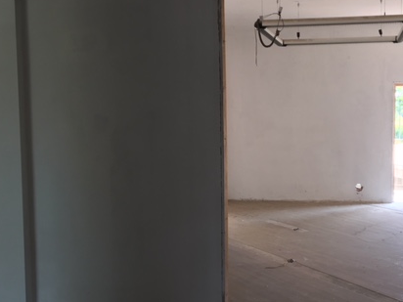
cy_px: 150
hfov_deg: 41.3
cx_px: 284
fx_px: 524
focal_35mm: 45
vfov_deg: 32.2
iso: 25
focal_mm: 4.15
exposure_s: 1/50
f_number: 2.2
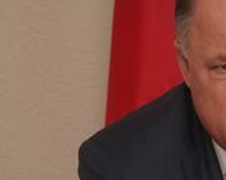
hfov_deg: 6.6
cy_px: 190
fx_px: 1931
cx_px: 280
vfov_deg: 5.3
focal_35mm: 289
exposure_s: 1/60
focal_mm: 54
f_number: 4
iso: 160
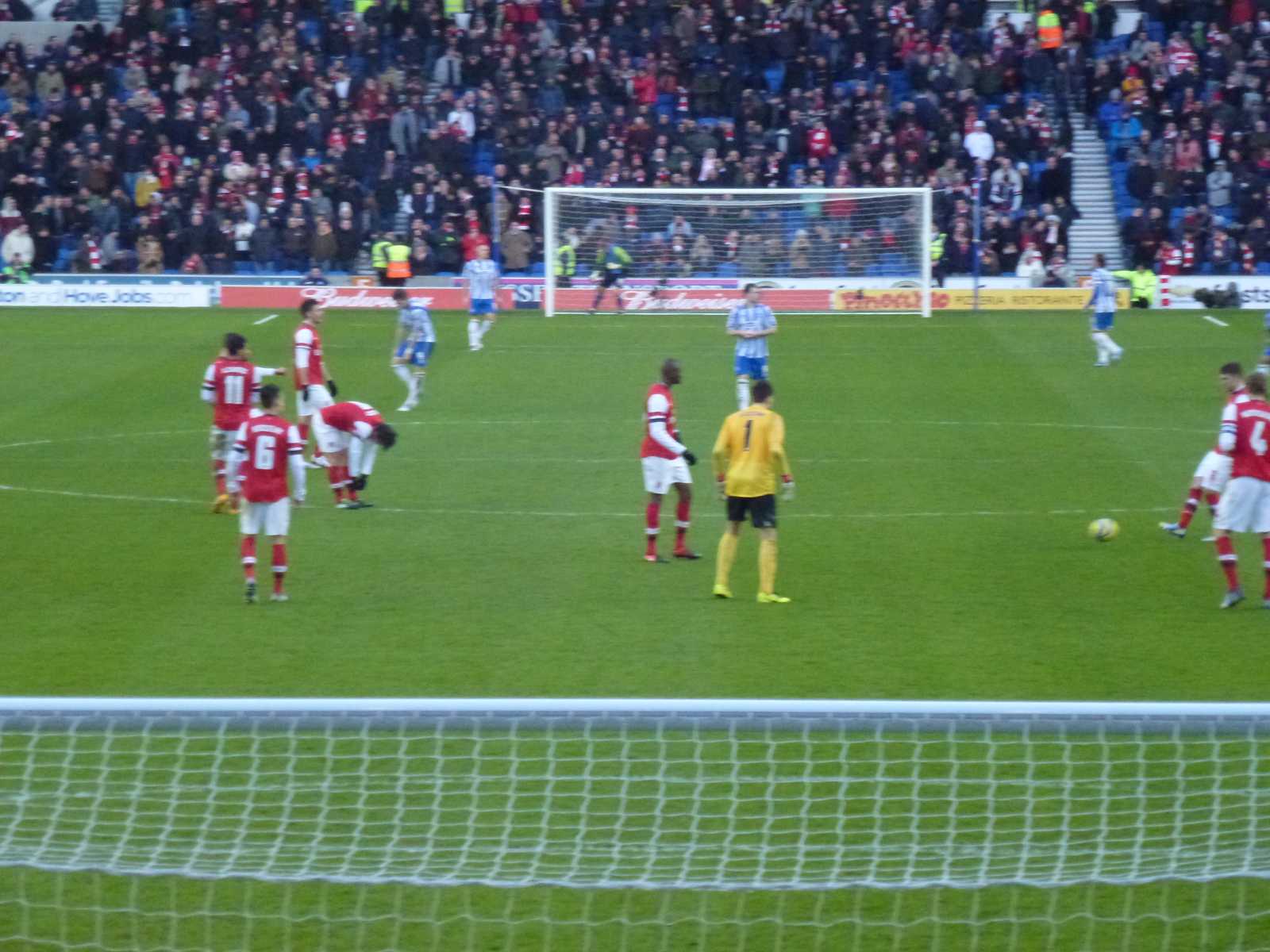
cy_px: 476
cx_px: 635
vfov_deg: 8.8
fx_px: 6164
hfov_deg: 11.8
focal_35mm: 168
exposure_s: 1/125
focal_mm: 30.1
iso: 800
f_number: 5.4
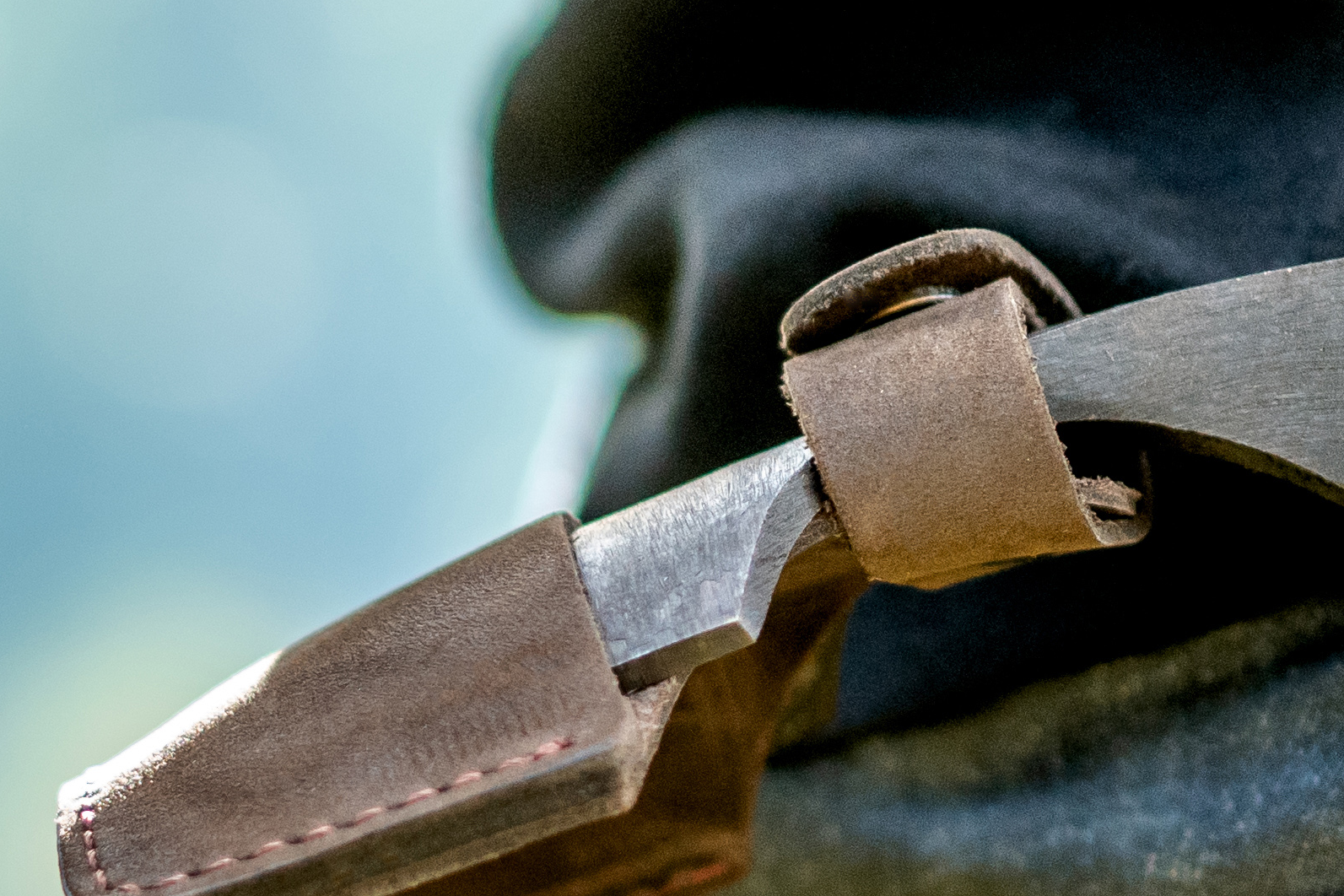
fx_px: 9034
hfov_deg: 8.4
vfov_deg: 5.7
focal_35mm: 242
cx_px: 1442
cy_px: 874
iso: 800
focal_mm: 55
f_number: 2.2
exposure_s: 1/1000
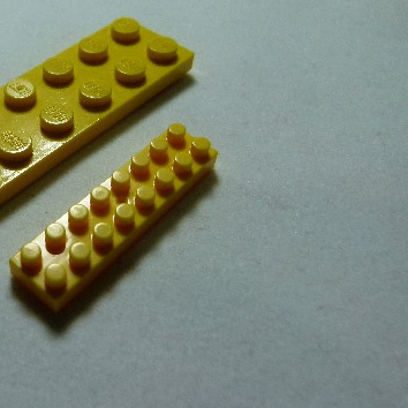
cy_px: 163
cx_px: 48
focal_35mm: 40
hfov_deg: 39.2
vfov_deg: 41.7
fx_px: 533
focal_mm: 4.5
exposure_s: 1/125
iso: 100
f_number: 3.2
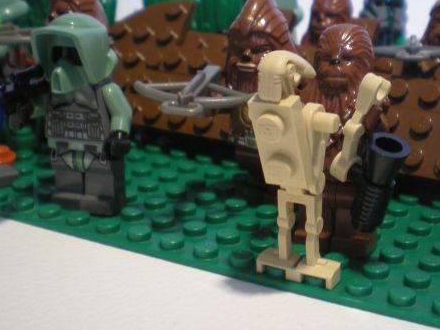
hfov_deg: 30.9
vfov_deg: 23.6
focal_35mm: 62
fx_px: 788
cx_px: 304
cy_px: 152
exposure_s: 1/60
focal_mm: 6.3
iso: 119
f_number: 3.1
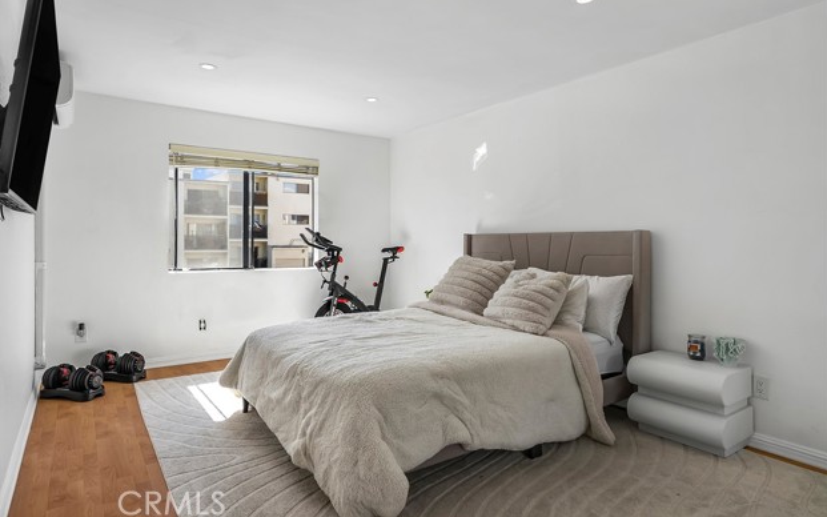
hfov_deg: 82.3
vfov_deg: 57.2
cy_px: 238
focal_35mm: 21
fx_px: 473
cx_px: 405
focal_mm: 20
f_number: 9.5
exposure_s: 1/10
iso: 320
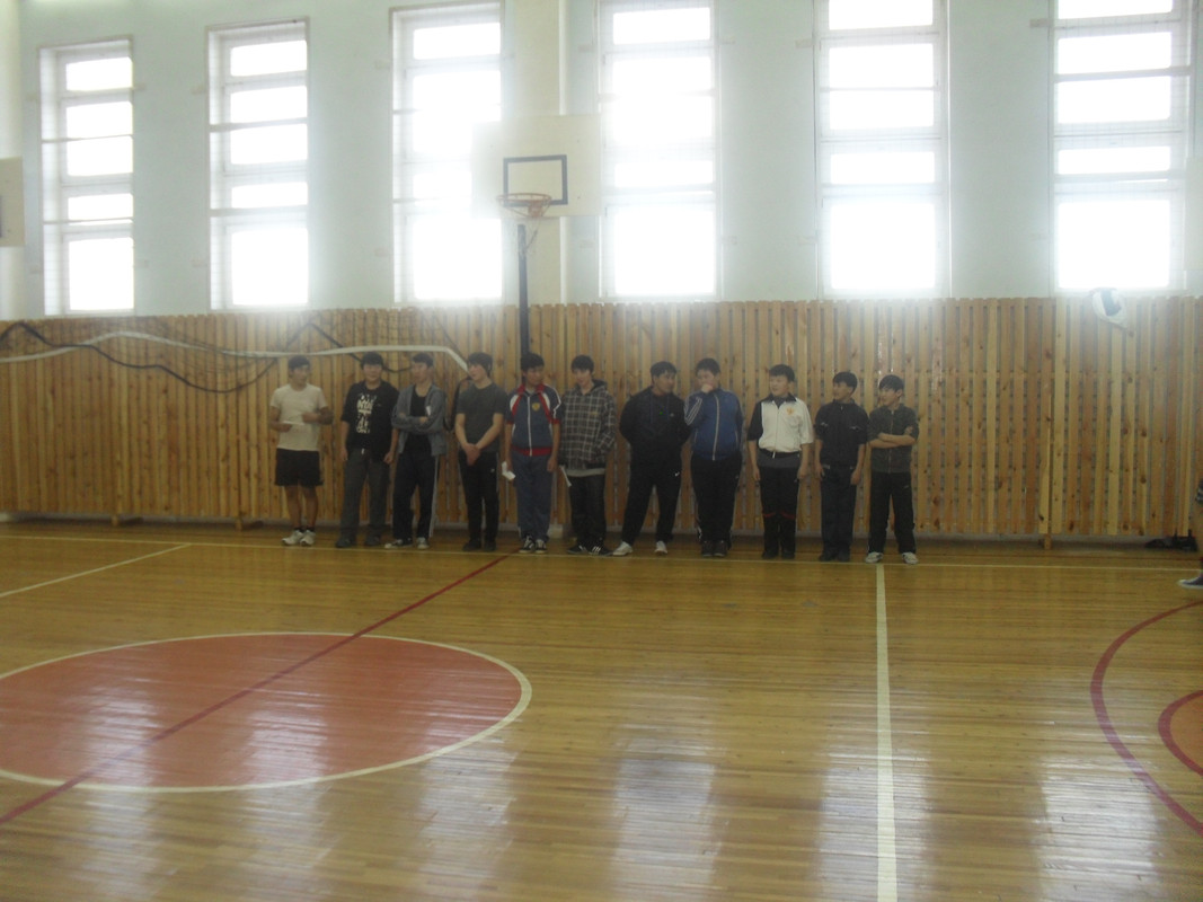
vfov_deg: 40.7
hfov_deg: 52.6
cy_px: 451
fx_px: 1216
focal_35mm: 35
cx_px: 602
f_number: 3.2
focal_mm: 6.3
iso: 200
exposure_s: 1/45
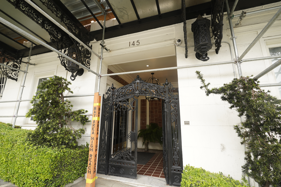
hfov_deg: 96.7
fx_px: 125
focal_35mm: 16
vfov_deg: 73.7
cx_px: 140
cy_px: 94
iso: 200
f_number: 5
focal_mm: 16
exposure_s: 1/100
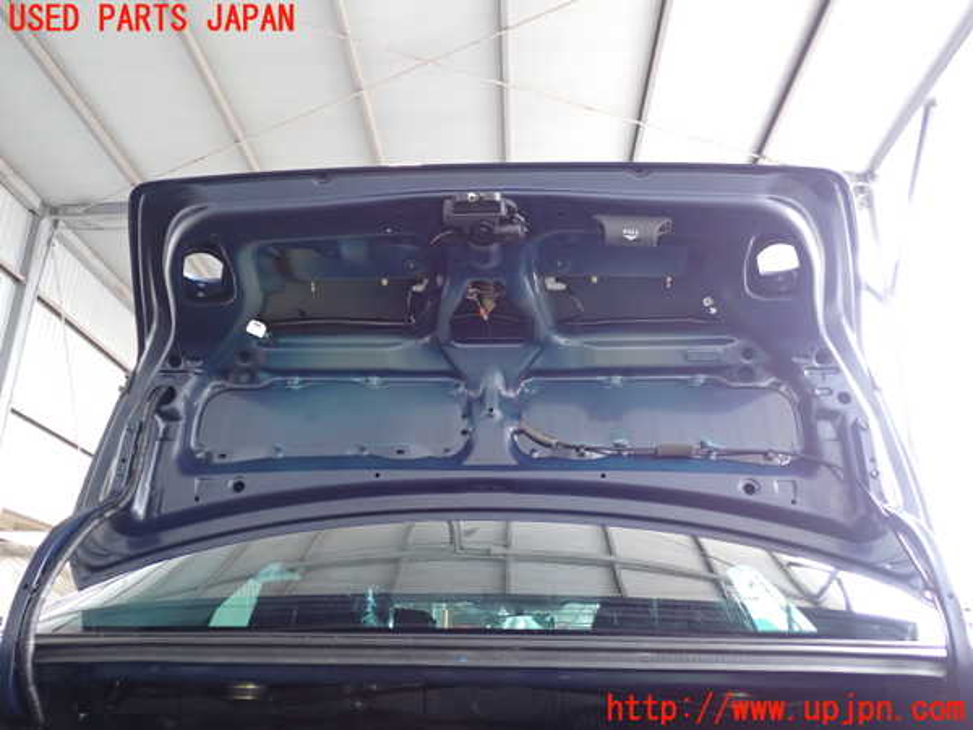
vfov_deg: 46.8
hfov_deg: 60.0
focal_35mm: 30
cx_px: 486
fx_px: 843
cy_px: 365
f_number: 2.3
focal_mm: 5.4
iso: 200
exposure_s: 1/30
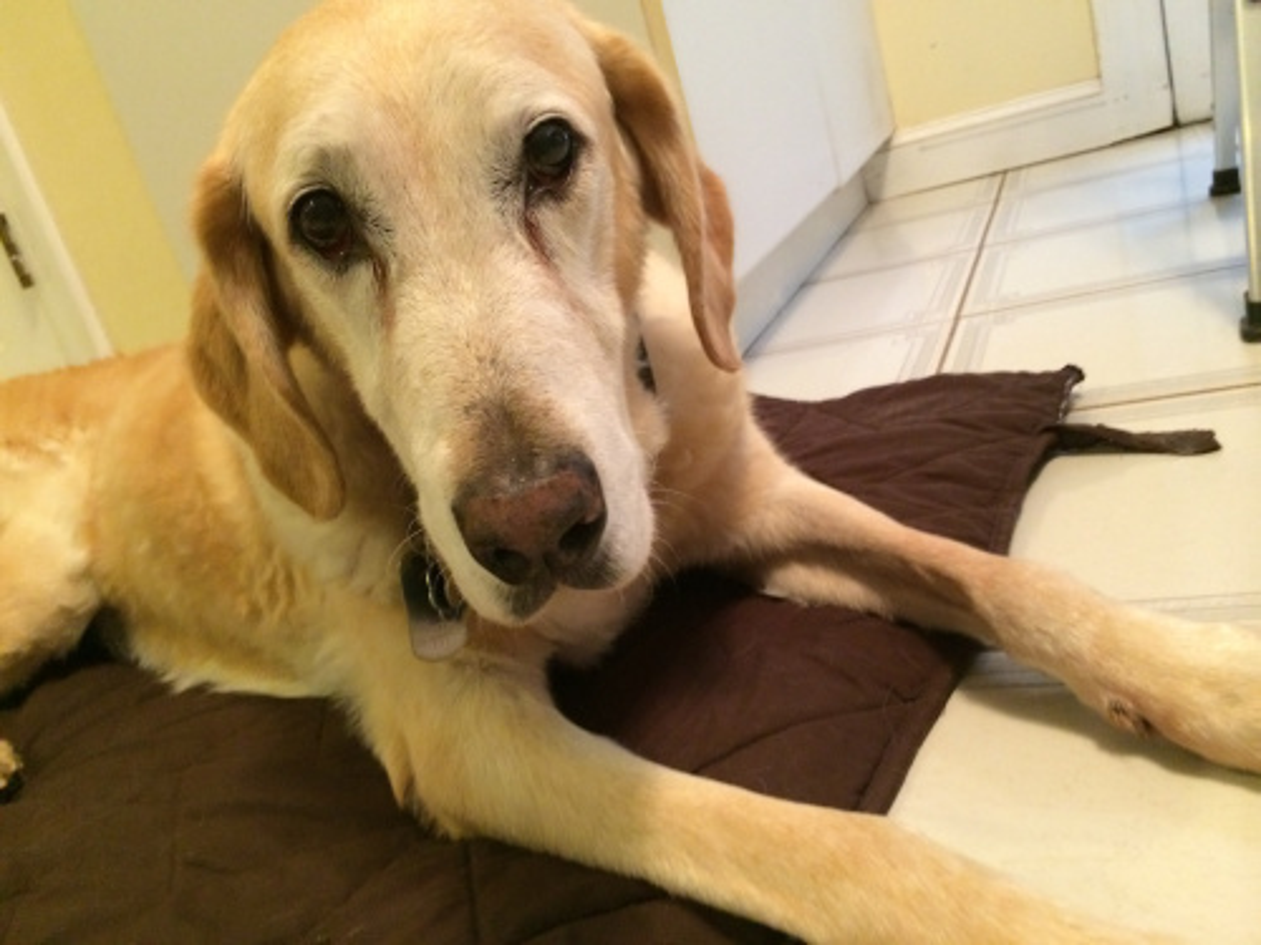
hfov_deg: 60.0
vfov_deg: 46.8
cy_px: 472
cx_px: 630
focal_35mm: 30
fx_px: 1093
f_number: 2.2
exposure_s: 1/30
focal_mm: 4.12
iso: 320
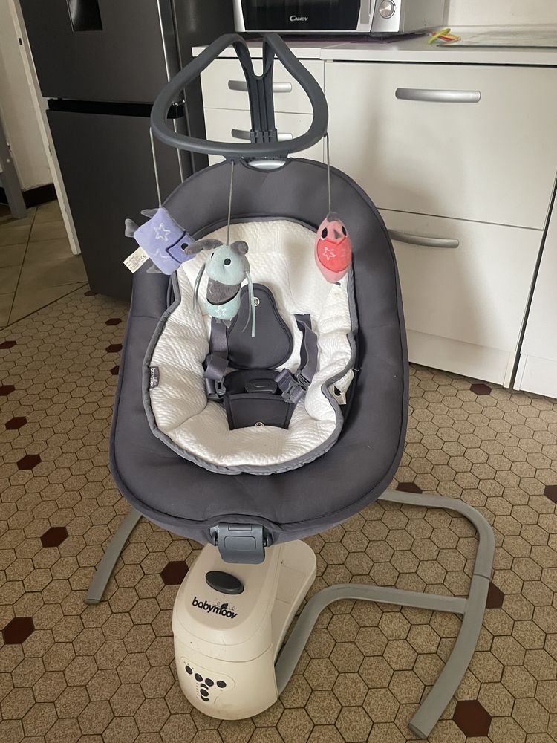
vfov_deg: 67.3
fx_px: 558
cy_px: 372
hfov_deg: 53.1
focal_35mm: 26
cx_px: 278
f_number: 1.6
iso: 400
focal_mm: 4.2
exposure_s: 1/33
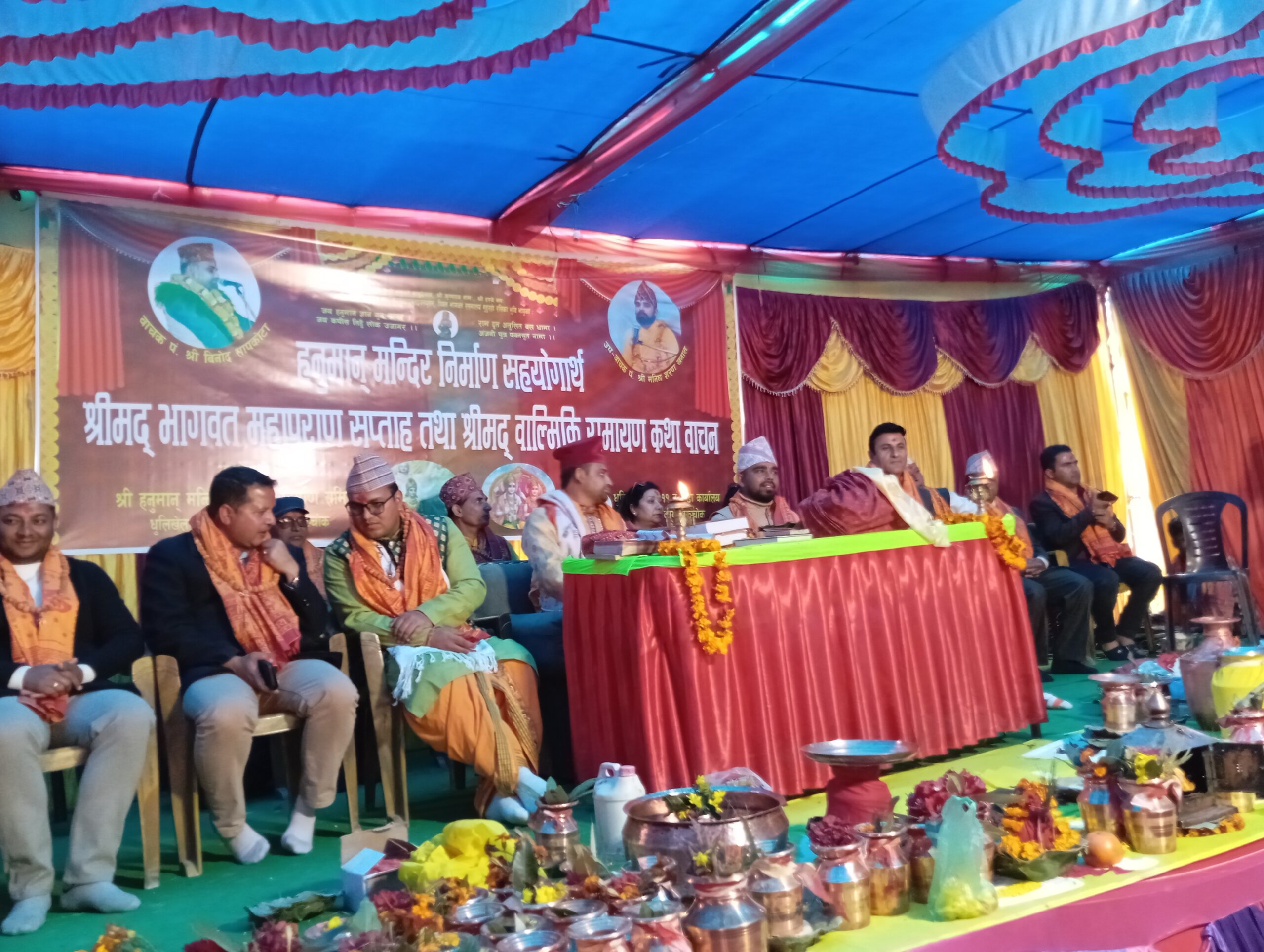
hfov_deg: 63.4
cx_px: 632
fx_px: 1024
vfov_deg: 49.9
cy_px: 476
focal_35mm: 28
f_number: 1.8
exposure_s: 1/33.3
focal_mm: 4.25
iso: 261
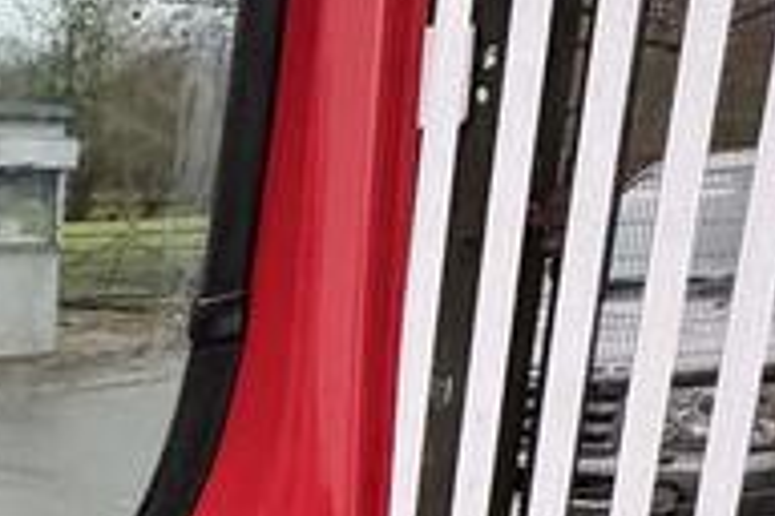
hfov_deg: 25.6
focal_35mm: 68
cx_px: -226
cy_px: 677
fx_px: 1464
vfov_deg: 18.6
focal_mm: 2.22
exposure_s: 1/94
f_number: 2.2
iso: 250
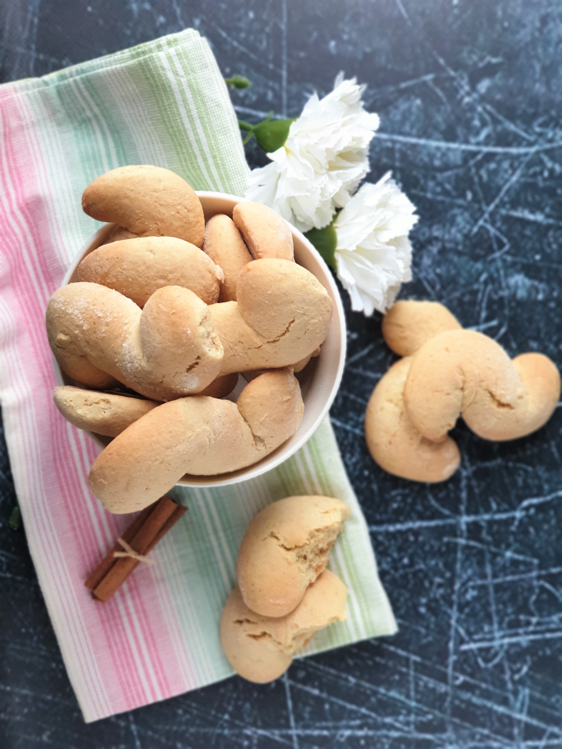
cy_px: 374
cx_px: 281
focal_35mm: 52
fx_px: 1126
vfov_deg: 36.8
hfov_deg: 28.0
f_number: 2.4
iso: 125
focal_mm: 6
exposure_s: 1/33
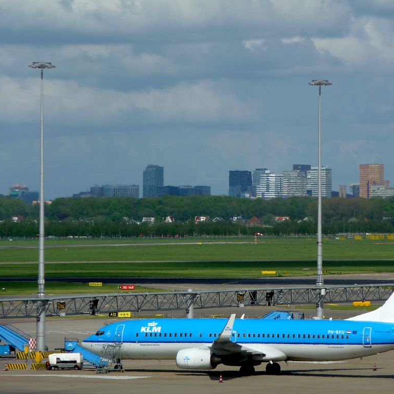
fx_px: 4571
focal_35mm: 355
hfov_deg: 4.9
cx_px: 259
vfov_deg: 4.9
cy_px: 197
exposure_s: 1/640
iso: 80
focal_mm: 49.2
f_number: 5.6
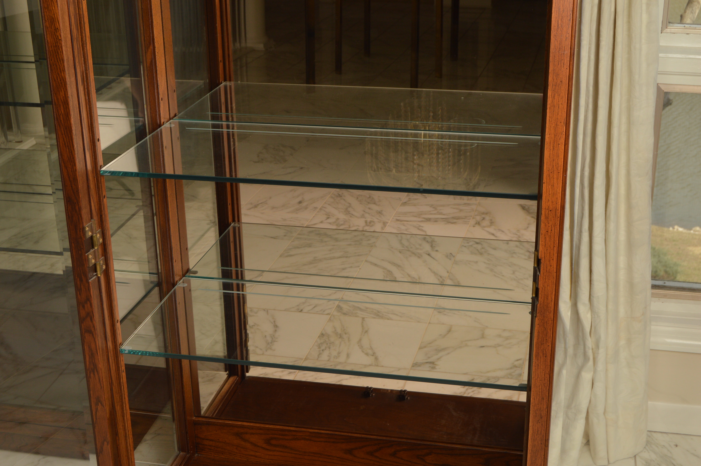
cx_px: 350
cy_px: 233
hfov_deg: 37.9
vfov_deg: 25.7
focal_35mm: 52
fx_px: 1021
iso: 200
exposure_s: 1/160
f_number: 9
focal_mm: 35
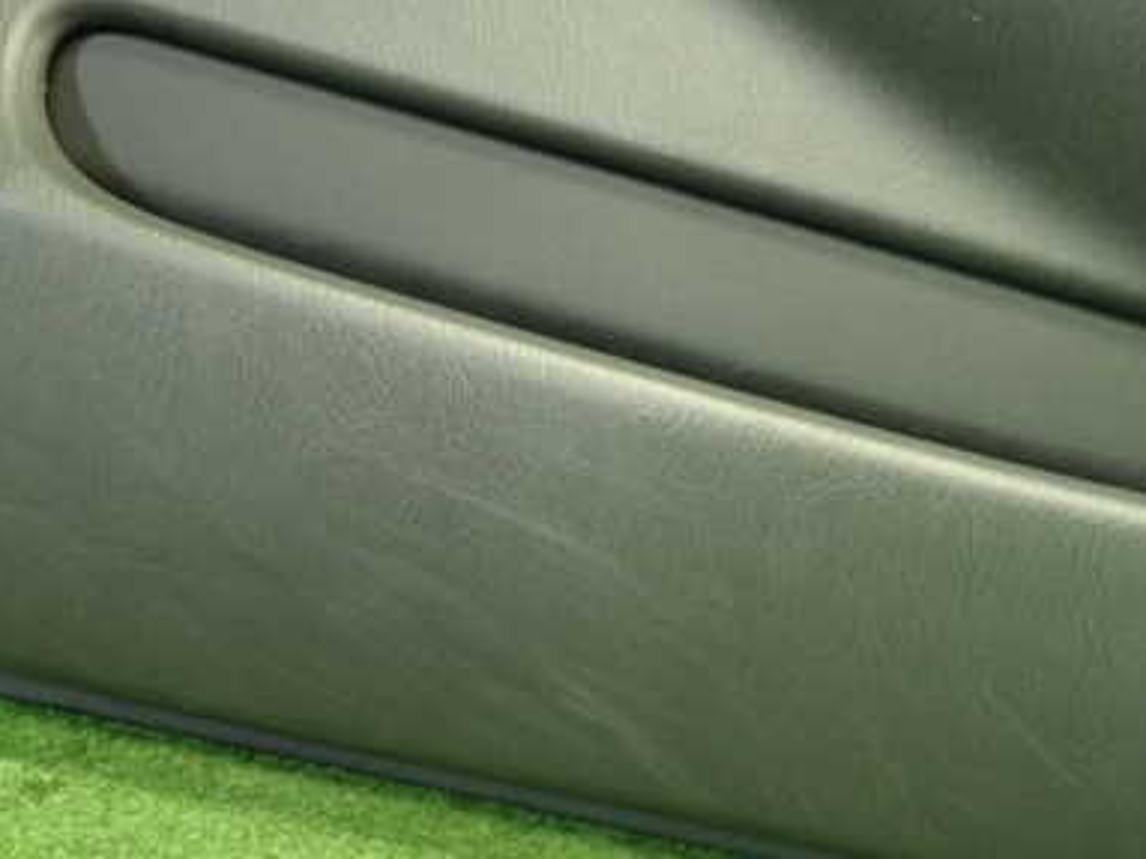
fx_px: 1555
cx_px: 410
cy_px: 407
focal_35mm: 47
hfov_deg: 40.1
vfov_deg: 30.9
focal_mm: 5.4
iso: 250
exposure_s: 1/30
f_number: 2.3
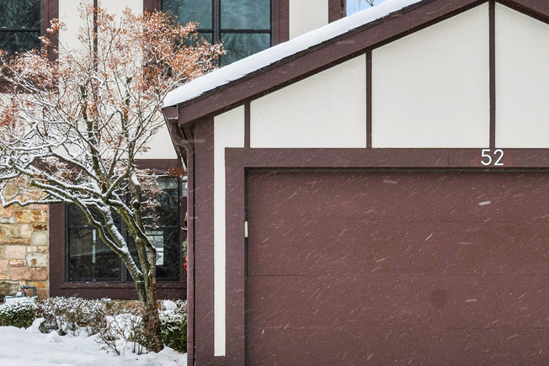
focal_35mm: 82
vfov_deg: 16.7
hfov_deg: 24.8
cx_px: 254
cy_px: 183
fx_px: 1251
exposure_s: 1/160
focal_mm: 22
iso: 320
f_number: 8
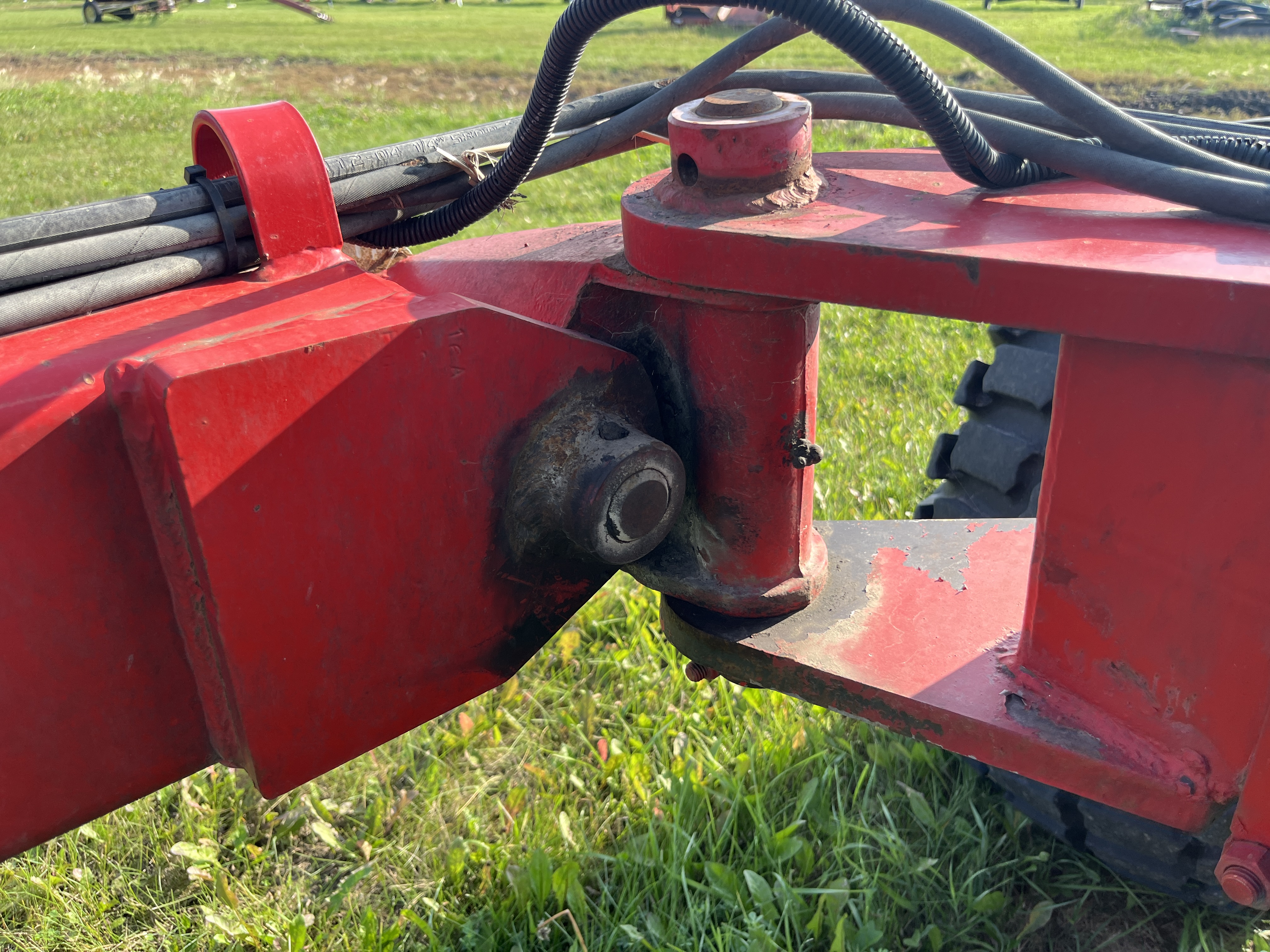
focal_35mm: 26
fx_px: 954
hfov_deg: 67.3
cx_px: 635
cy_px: 476
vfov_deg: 53.1
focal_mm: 5.1
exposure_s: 1/563
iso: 50
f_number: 1.6
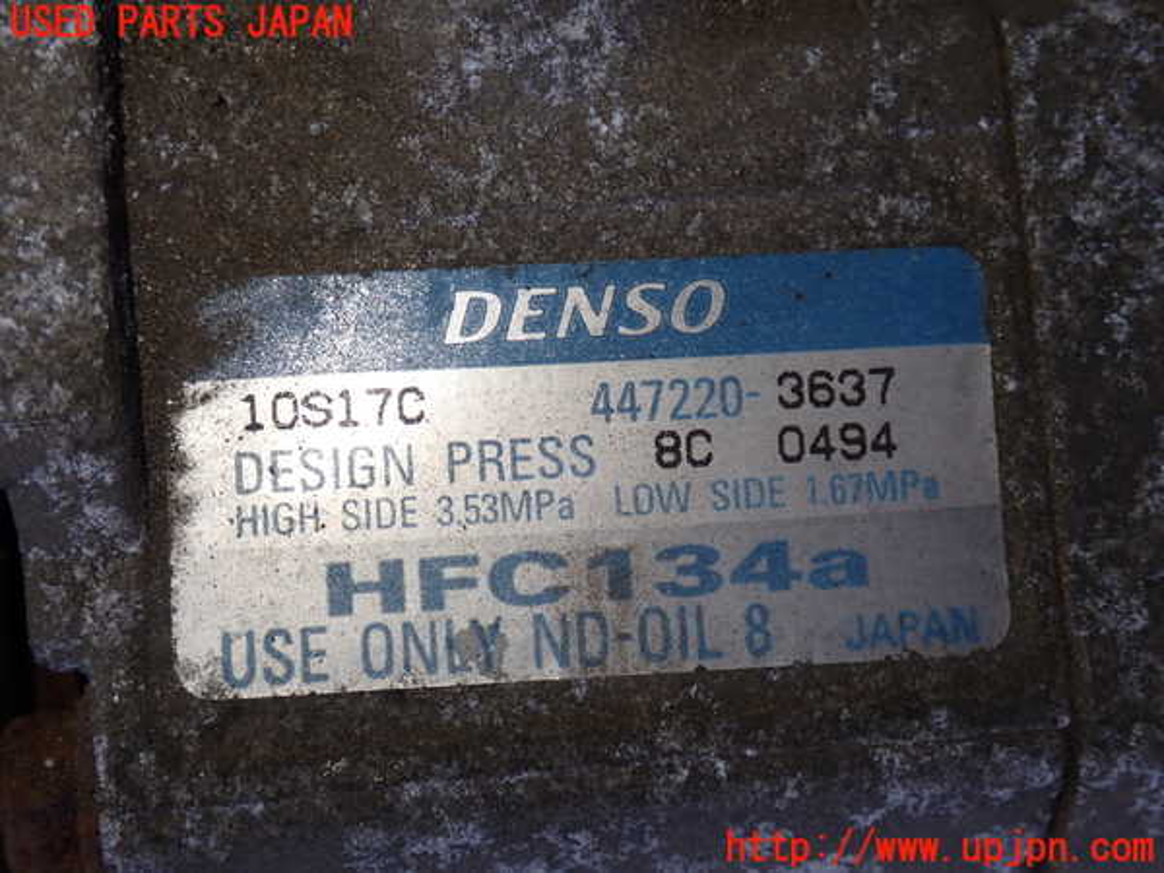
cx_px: 582
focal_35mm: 54
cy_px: 436
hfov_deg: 35.5
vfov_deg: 27.0
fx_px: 1816
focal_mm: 9.65
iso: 160
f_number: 3.3
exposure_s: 1/100
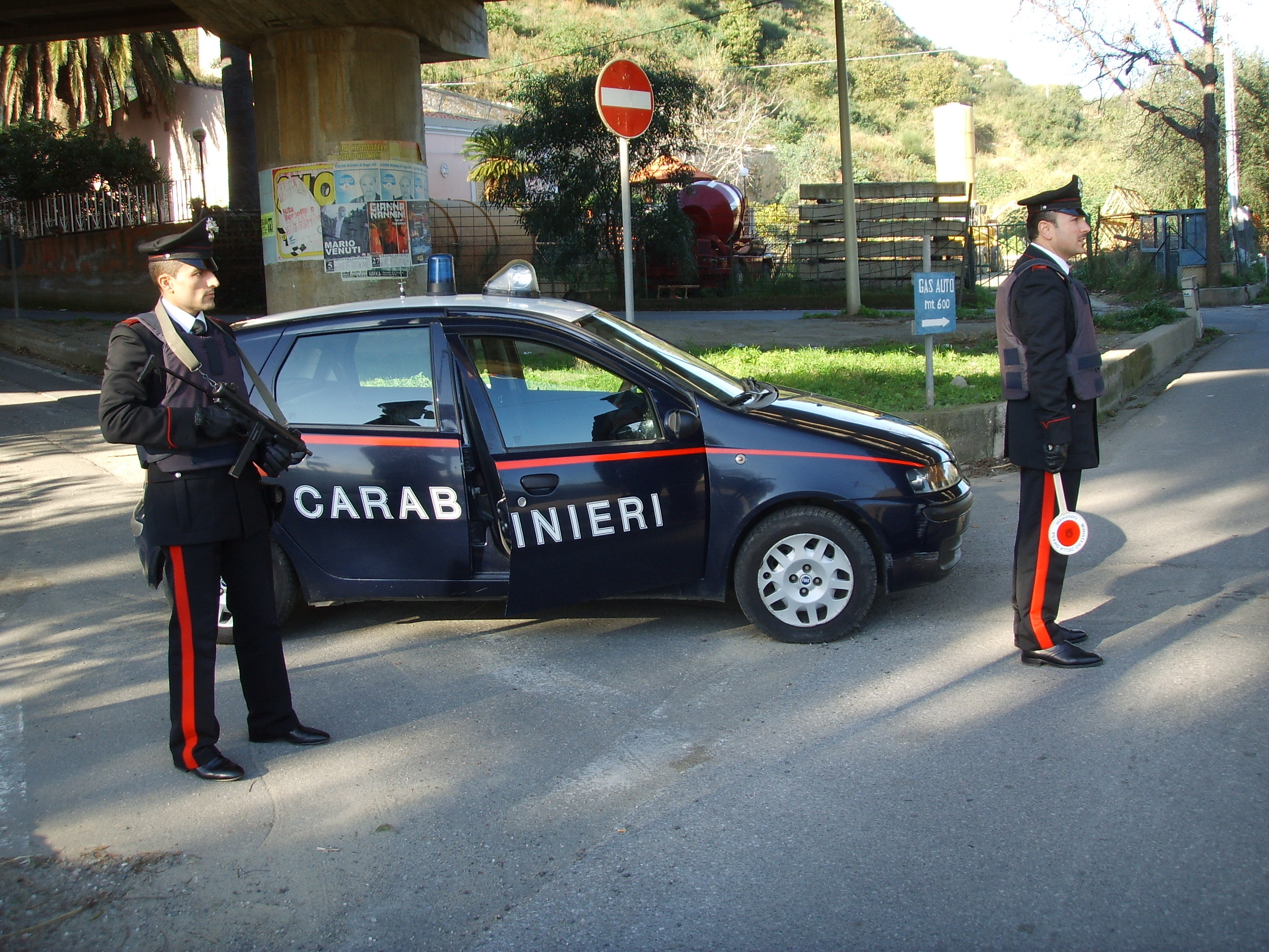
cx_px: 634
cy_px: 476
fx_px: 1430
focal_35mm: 39
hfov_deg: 47.9
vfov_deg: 36.8
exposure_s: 1/90
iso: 50
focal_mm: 6.6
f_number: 3.5
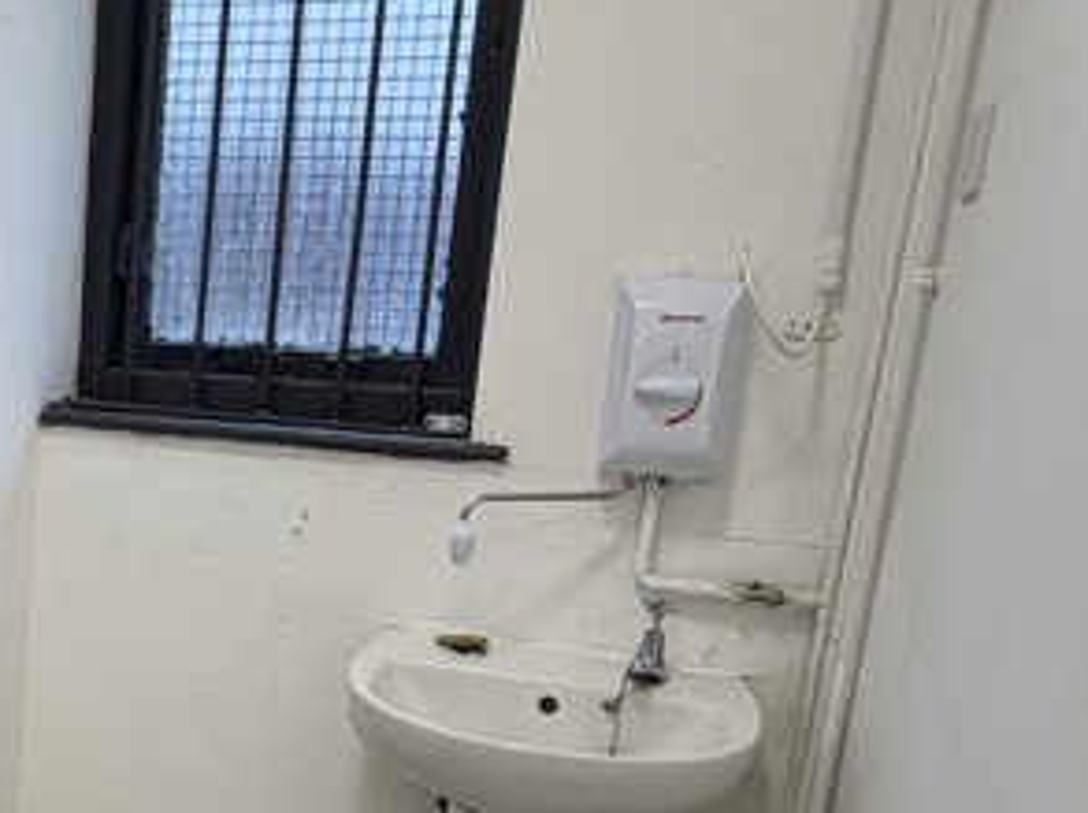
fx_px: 1538
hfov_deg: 35.0
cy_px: 668
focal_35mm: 49
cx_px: -19
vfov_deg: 28.9
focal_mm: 2.22
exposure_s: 1/100
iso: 100
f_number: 2.2
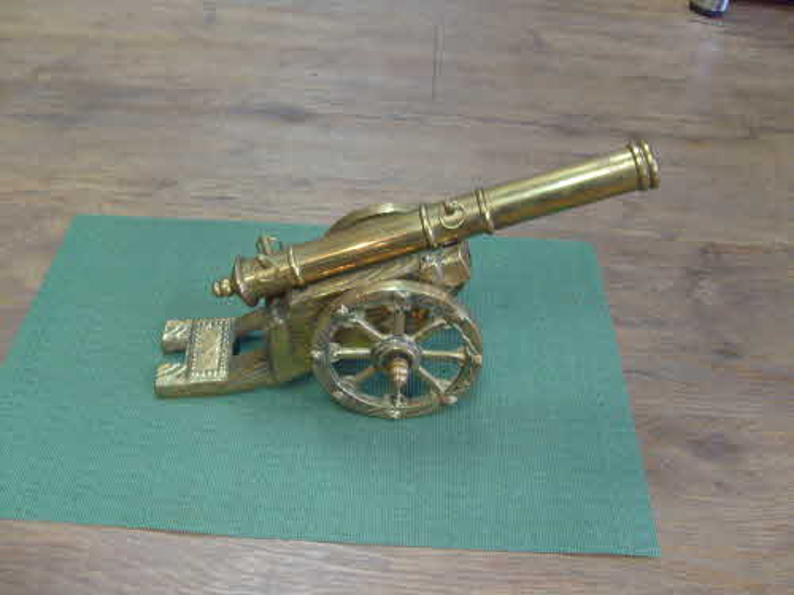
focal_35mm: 35
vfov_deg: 40.7
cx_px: 397
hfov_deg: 52.6
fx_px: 803
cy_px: 298
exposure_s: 1/20
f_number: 2.8
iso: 200
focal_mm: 5.8
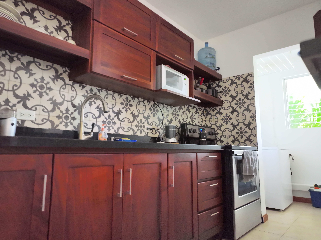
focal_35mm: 24
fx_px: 222
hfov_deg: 71.6
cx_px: 160
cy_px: 120
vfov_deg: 56.8
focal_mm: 12.29
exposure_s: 1/1.67
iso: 3680
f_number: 2.8
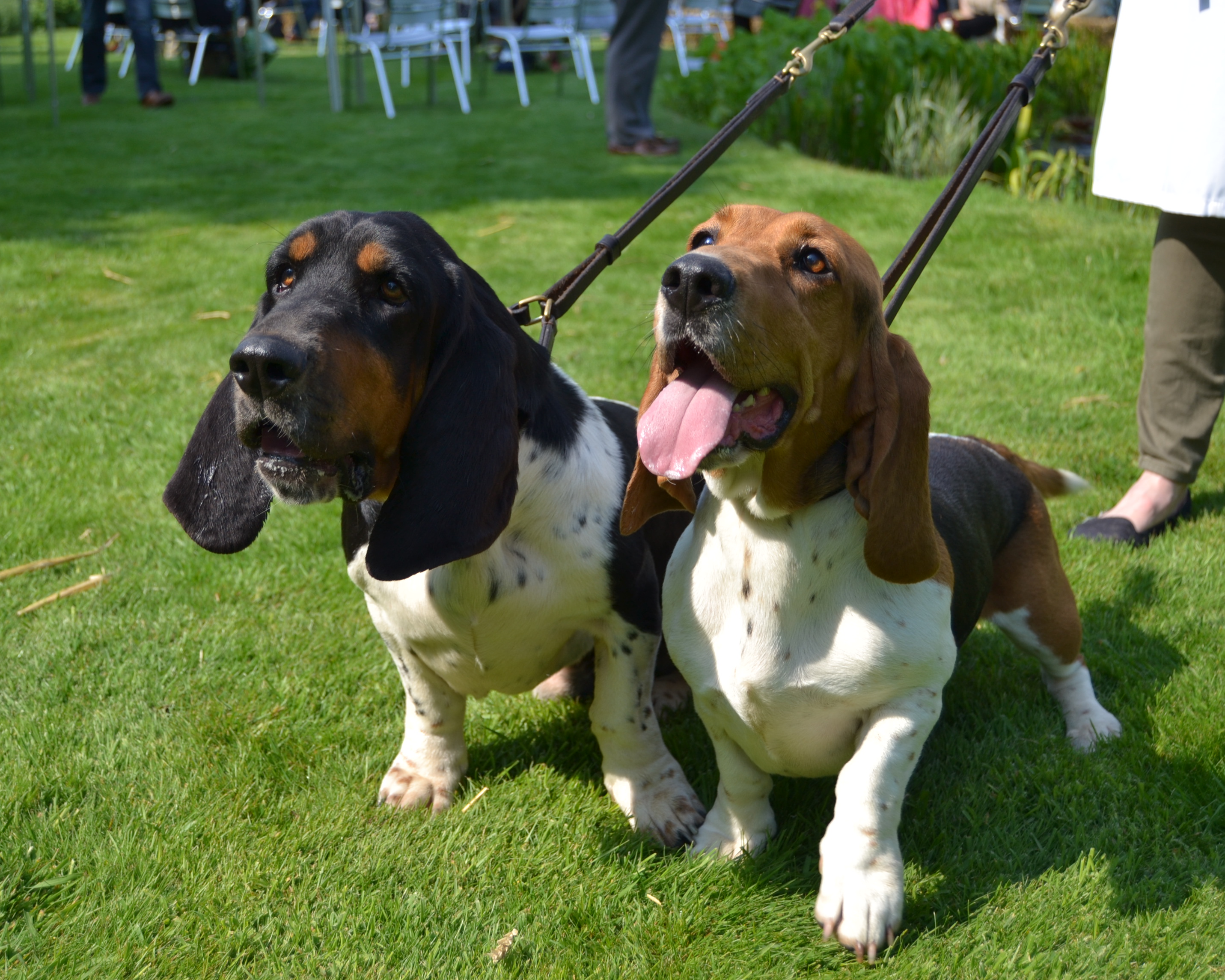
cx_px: 571
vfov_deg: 29.7
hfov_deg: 36.6
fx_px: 1849
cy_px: 488
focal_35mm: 51
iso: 100
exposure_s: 1/500
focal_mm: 30
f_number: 4.2
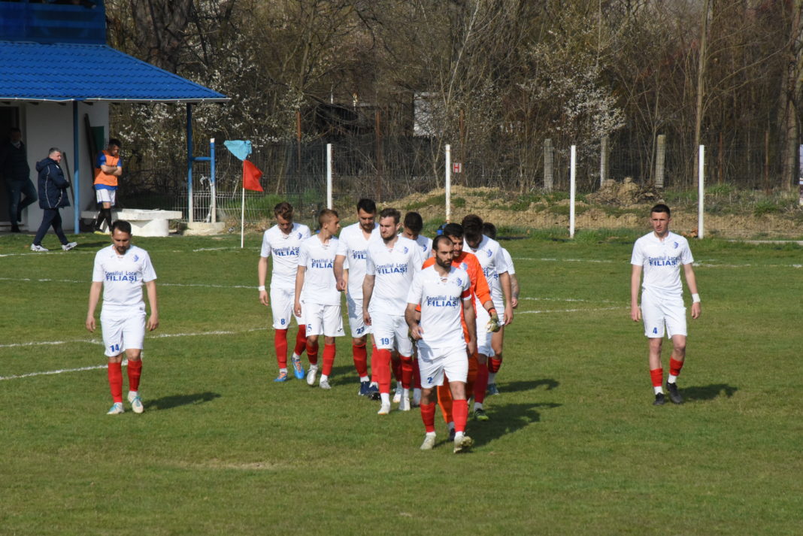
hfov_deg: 8.2
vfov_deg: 5.5
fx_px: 5578
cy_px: 268
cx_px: 402
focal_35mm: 250
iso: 5000
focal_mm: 250
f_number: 22
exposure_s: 1/4000
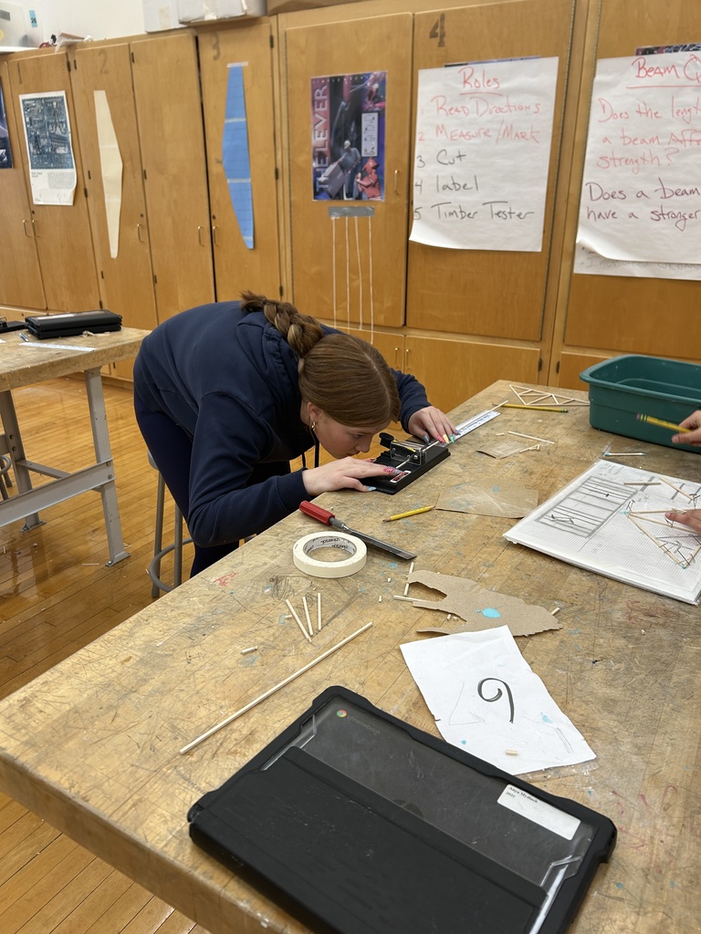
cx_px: 350
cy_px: 467
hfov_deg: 53.1
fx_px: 702
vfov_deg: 67.3
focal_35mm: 26
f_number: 1.5
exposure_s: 1/118
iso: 64
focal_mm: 5.7
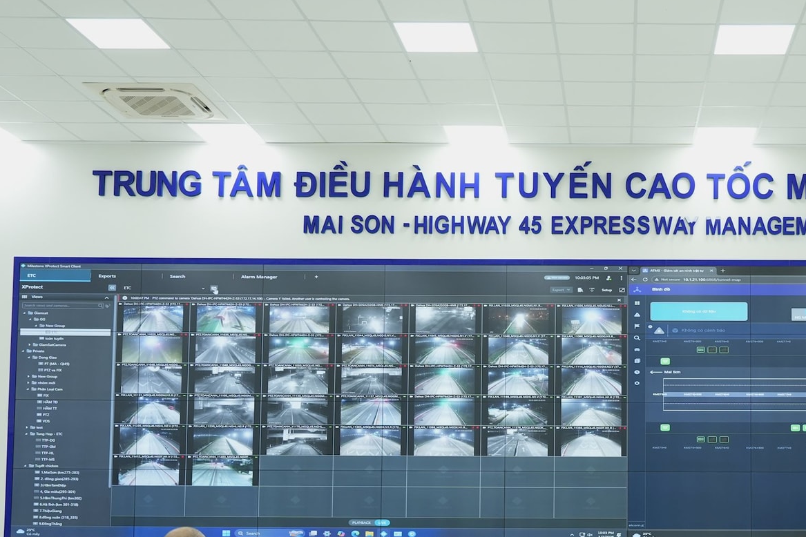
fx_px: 1142
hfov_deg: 37.7
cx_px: 629
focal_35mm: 51
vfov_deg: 26.1
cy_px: 420
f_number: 3.5
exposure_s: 1/60
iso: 320
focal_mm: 31
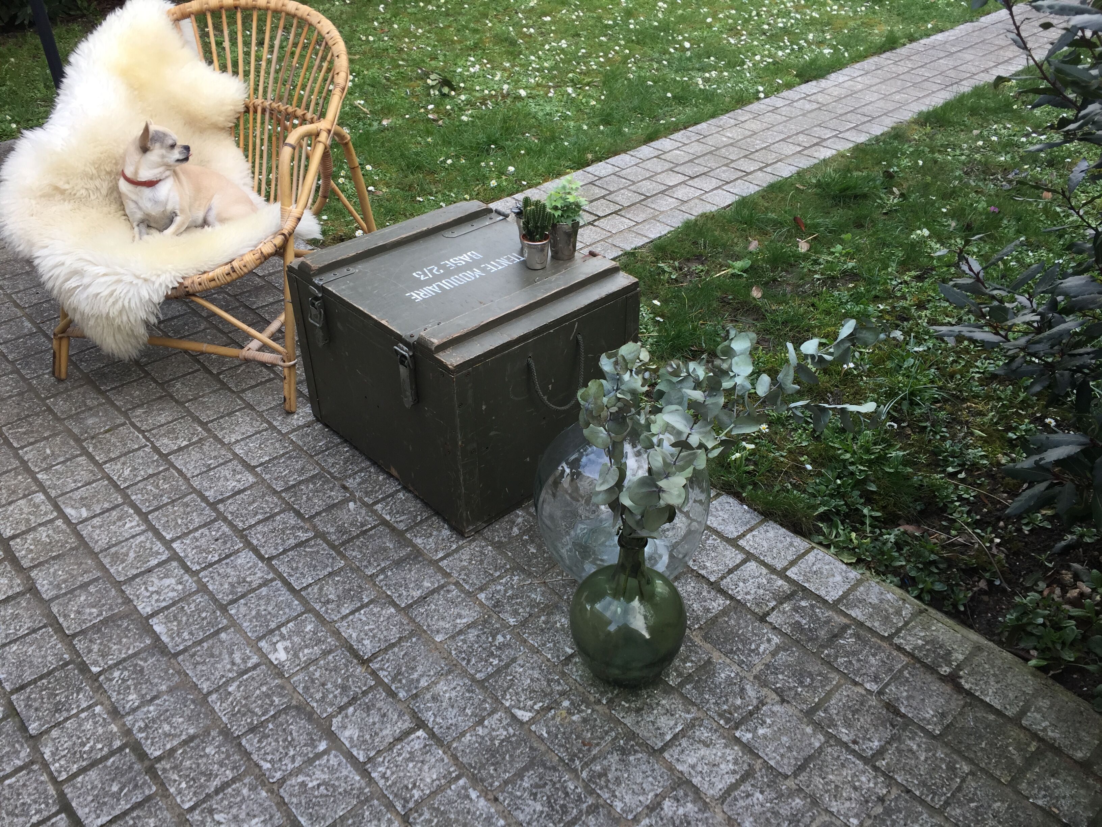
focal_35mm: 29
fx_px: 923
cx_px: 551
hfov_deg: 61.7
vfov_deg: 48.2
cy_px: 414
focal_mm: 4.15
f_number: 2.2
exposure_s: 1/180
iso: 32
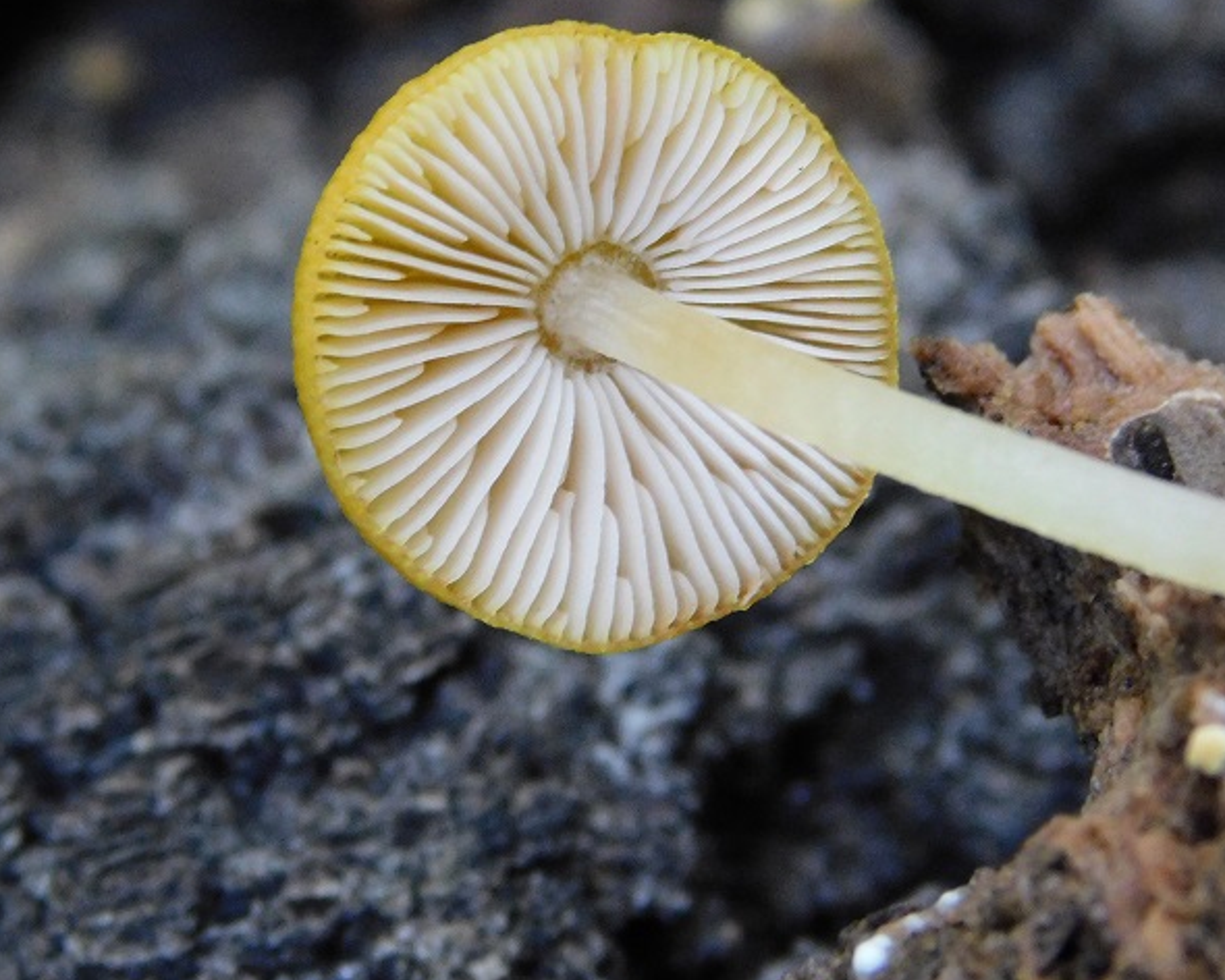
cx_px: 743
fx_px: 7106
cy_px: 494
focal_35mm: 196
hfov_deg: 9.8
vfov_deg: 7.9
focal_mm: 26.3
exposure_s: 1/20
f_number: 5.1
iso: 800
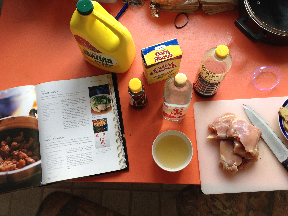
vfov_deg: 37.7
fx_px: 316
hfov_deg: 48.9
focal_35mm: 38
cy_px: 100
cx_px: 160
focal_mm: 4.12
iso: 80
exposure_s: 1/120
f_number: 2.4
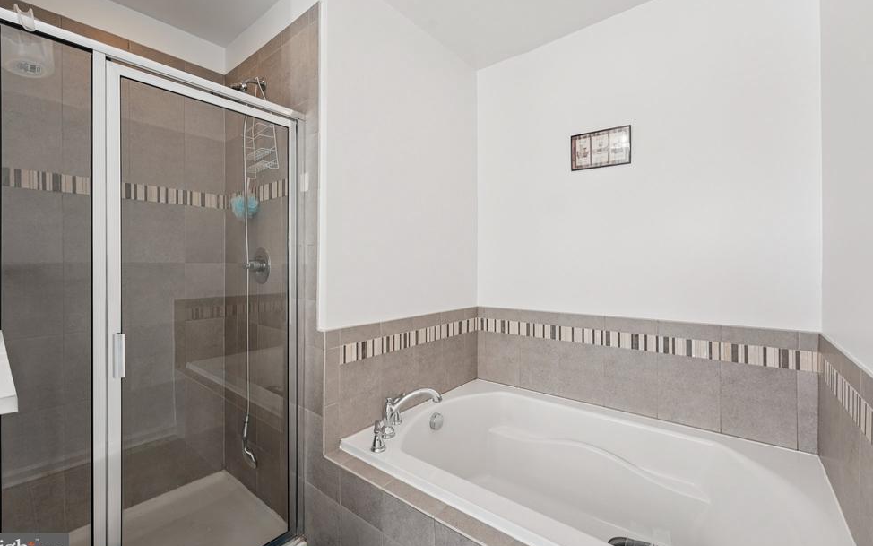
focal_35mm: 15
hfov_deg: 101.4
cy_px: 260
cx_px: 428
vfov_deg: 74.8
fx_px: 357
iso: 500
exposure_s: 1/10
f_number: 8
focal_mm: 14
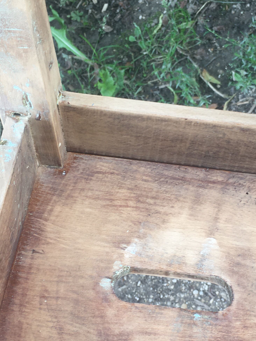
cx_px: 169
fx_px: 592
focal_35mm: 60
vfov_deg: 32.1
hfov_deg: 24.3
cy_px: 200
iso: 25
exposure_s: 1/100
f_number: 2.2
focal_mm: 4.15
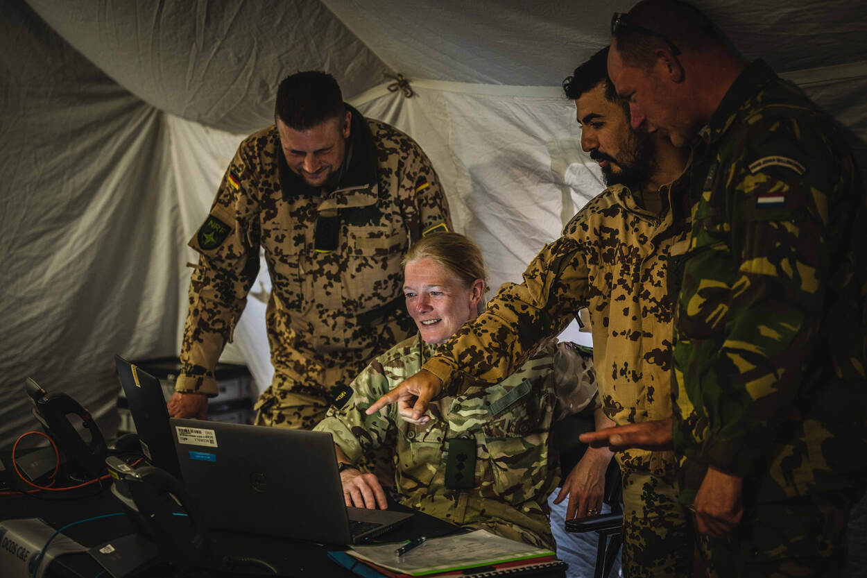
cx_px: 434
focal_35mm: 70
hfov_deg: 28.8
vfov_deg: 19.5
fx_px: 1685
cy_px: 289
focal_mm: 70
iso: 500
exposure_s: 1/50
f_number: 2.8
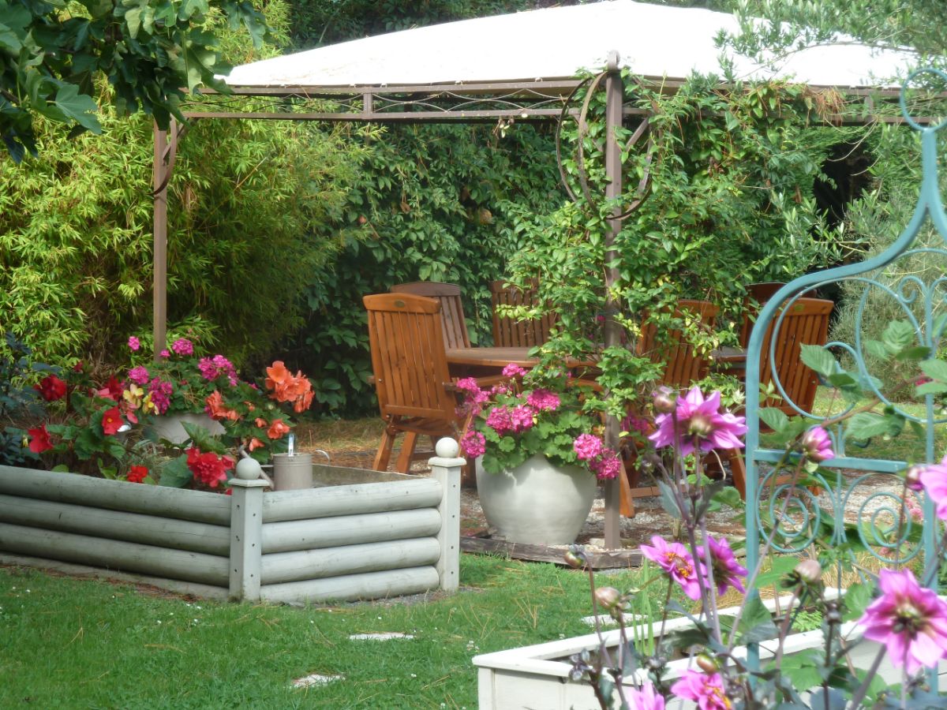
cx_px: 474
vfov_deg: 14.2
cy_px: 355
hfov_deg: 18.9
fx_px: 2845
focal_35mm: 104
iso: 80
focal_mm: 17
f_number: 4.3
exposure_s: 1/80
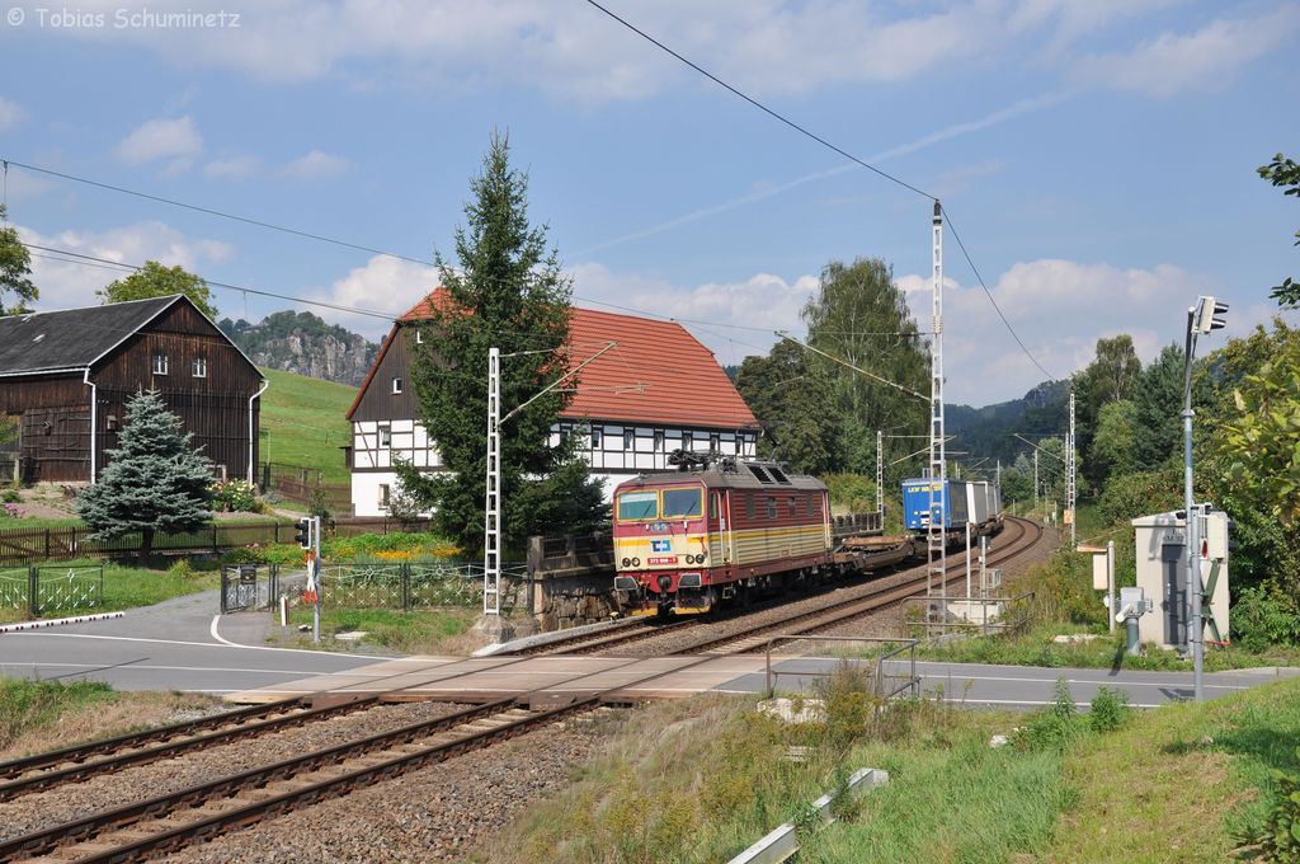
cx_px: 650
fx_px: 1623
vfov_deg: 29.8
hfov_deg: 43.7
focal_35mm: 45
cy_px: 432
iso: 250
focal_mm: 30
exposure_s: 1/640
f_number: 8
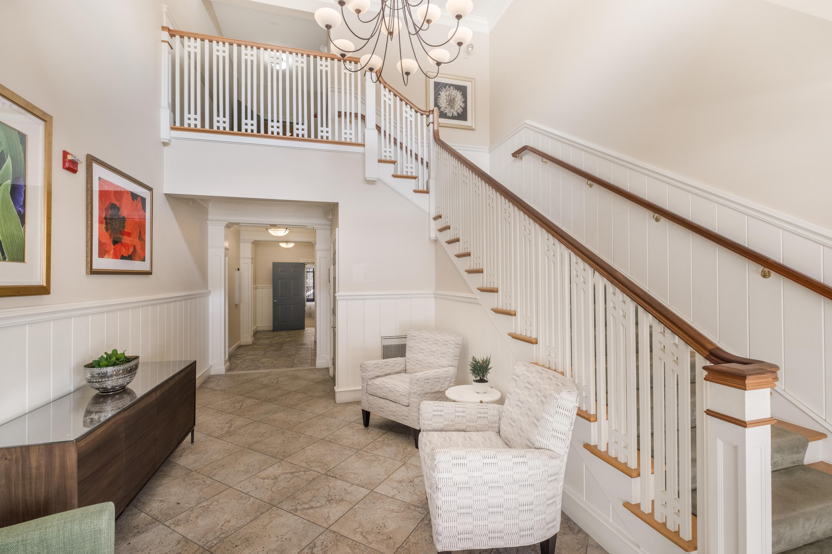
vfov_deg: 77.3
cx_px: 416
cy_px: 277
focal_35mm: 15
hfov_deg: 100.4
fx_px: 347
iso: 400
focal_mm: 10
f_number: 8
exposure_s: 1/150
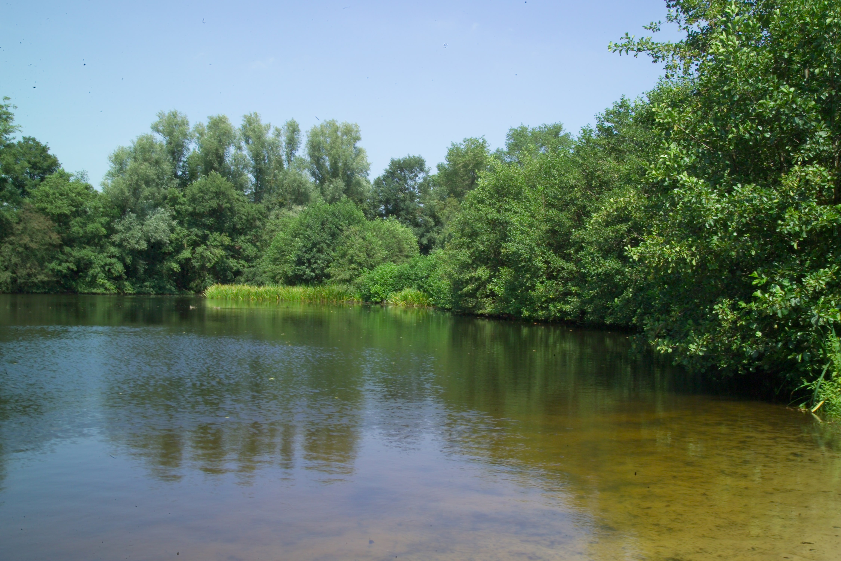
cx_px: 420
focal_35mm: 38
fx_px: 888
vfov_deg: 35.1
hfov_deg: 50.7
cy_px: 280
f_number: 22
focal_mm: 38
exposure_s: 1/20
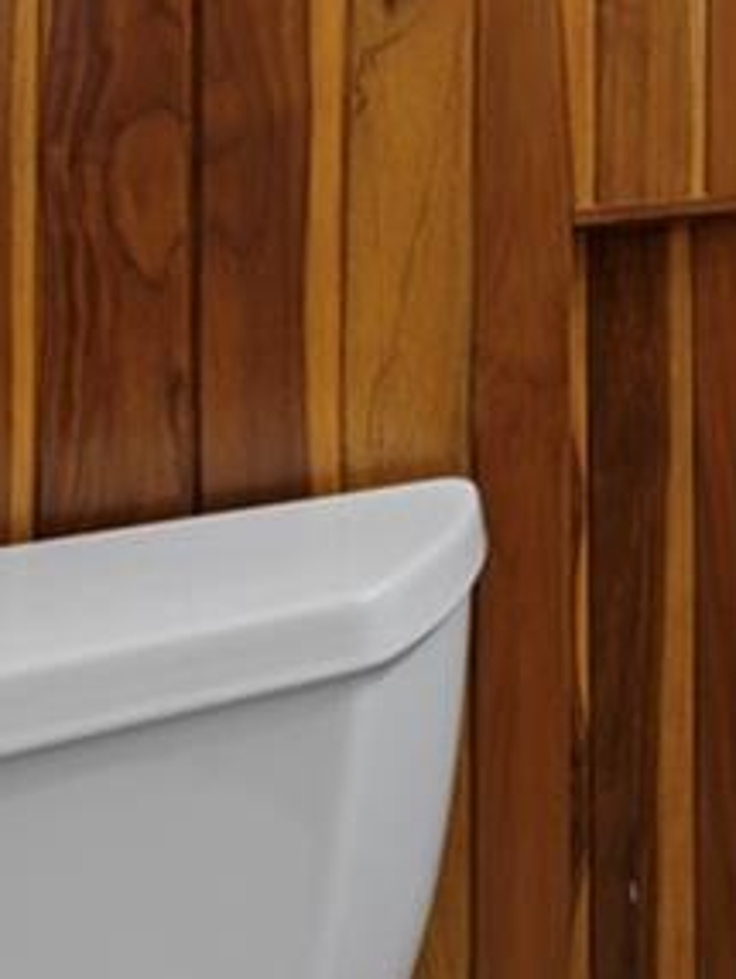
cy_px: -10
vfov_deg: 32.1
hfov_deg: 18.3
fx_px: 1557
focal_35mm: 55
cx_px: 1451
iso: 400
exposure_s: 1/2.5
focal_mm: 16
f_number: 8
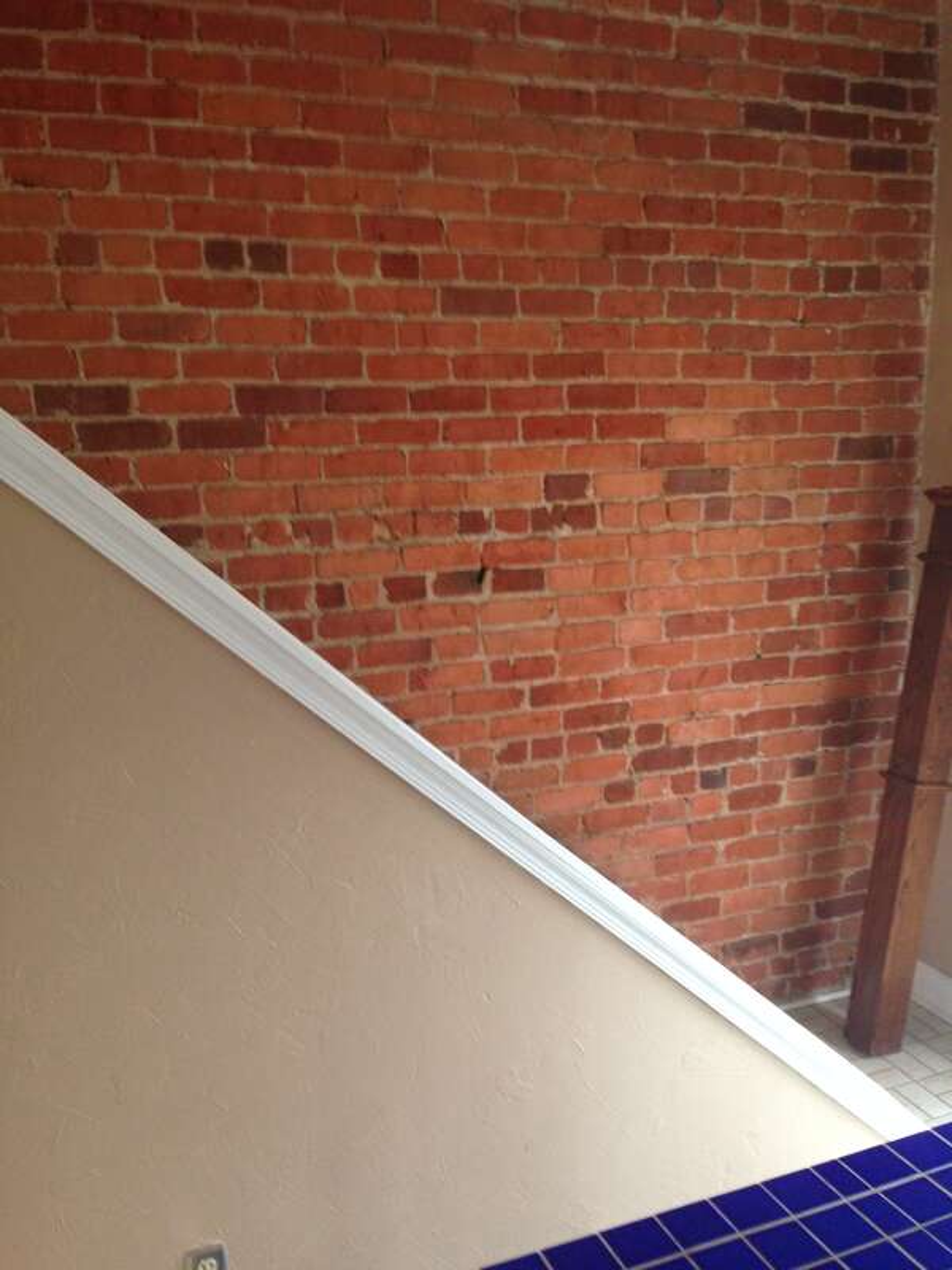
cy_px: 635
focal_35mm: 33
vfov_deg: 55.4
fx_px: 1210
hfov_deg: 42.9
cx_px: 476
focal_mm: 4.12
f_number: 2.4
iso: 125
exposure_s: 1/20
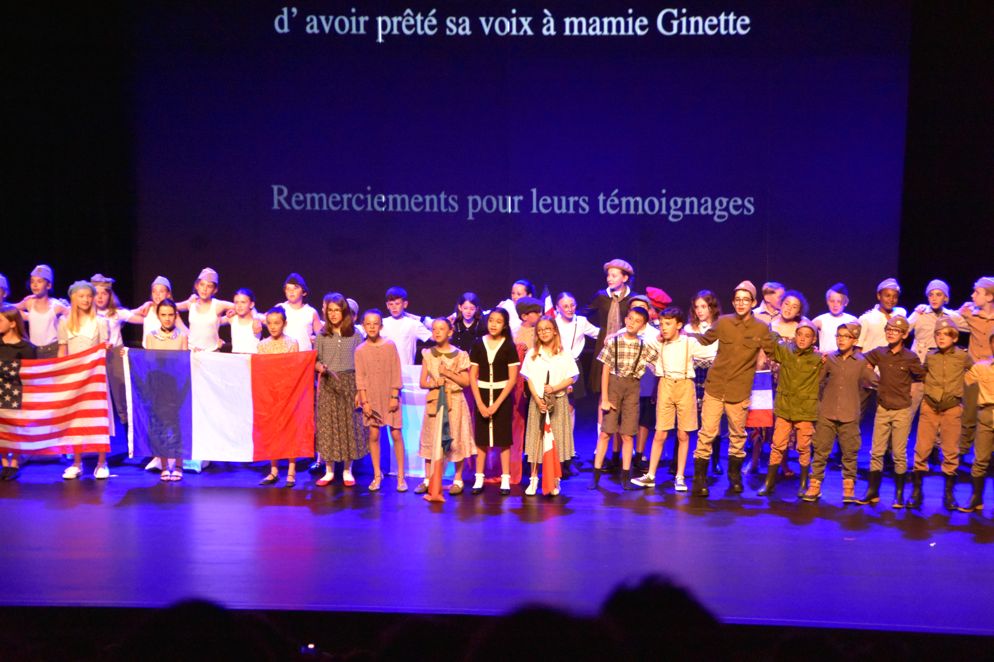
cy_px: 331
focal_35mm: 112
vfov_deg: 12.2
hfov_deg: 18.2
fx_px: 3106
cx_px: 497
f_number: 5
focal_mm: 75
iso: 10000
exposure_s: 1/60
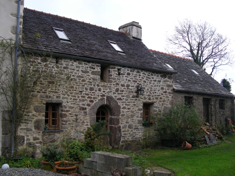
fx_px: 258
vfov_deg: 37.7
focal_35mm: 38
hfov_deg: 49.0
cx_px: 118
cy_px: 88
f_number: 3.5
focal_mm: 6.3
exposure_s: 1/108
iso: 50
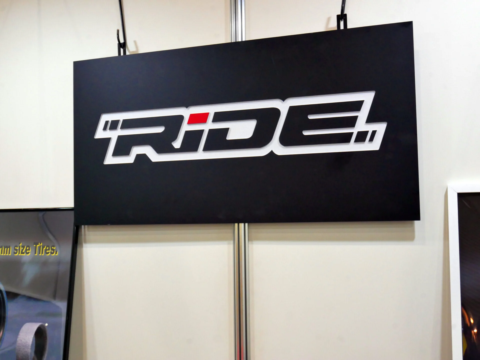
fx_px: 610
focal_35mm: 44
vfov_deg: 32.9
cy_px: 180
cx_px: 240
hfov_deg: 42.9
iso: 1250
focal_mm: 22
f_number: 4.8
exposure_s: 1/125
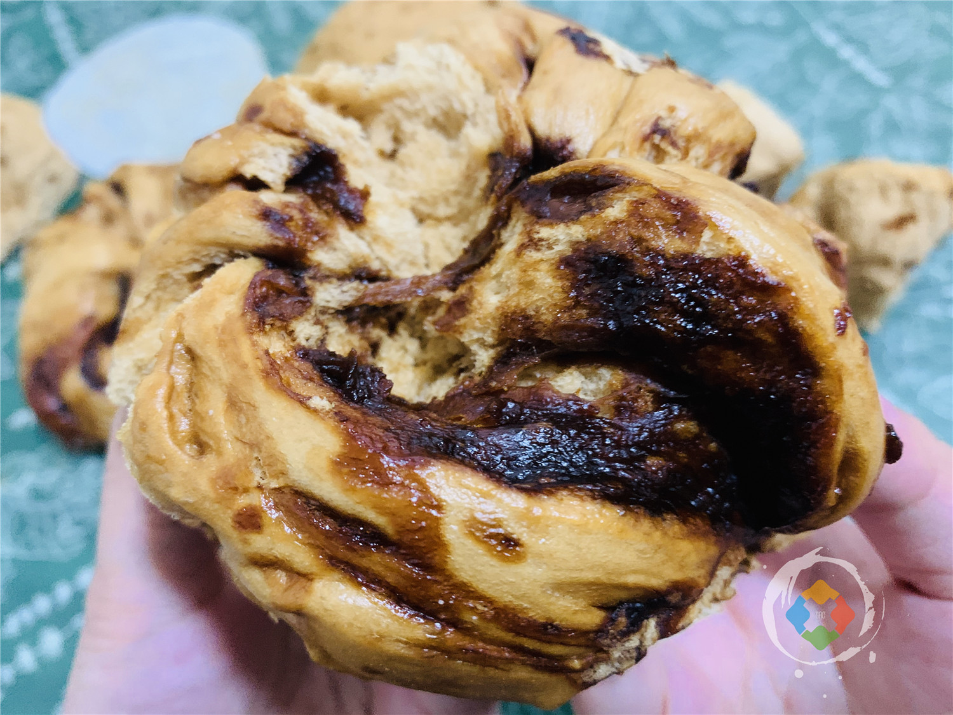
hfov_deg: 67.3
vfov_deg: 53.1
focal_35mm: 26
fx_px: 716
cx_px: 476
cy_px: 358
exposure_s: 1/31
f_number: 1.8
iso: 400
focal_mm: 4.25
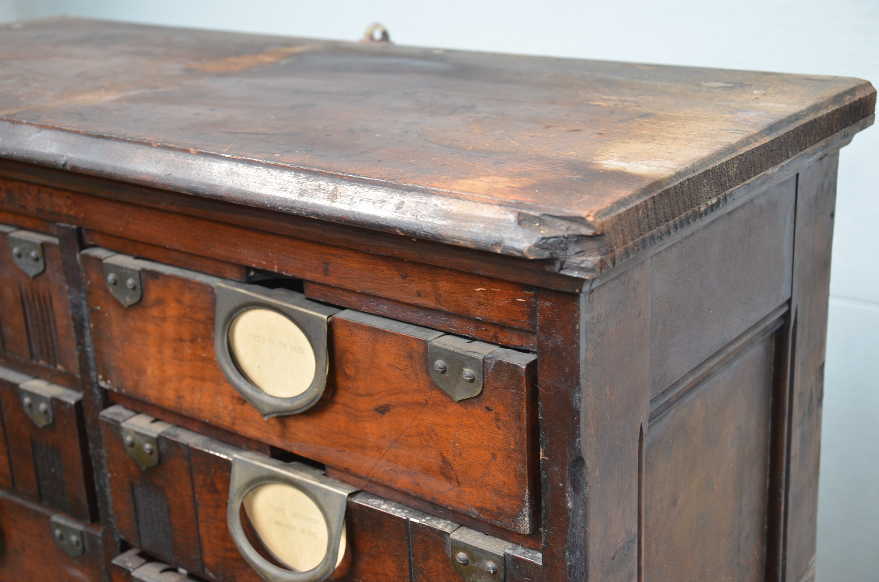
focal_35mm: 52
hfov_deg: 37.9
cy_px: 291
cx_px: 440
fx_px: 1279
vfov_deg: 25.6
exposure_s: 1/80
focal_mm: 35
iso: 400
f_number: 4.5
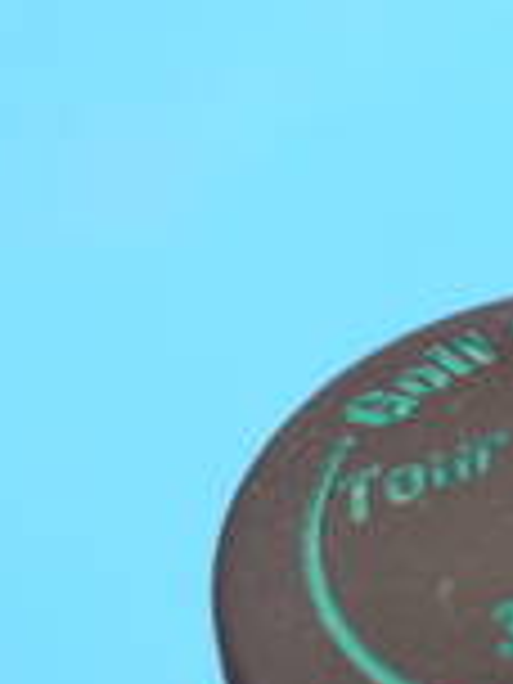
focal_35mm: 354
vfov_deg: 5.6
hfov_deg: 4.2
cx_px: 670
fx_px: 6995
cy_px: 644
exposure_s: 1/80
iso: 800
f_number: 5.6
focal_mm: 42
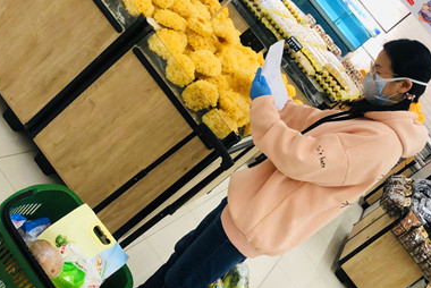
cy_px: 124
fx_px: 611
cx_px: 248
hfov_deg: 38.8
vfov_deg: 26.5
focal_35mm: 51
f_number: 1.8
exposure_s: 1/100
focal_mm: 4
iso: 100
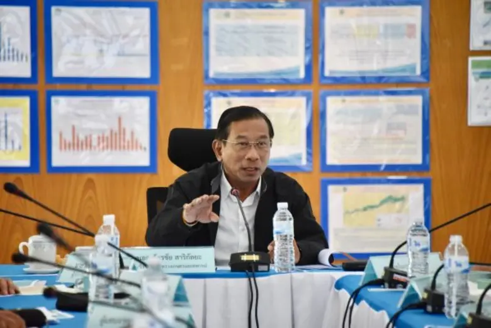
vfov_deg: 4.6
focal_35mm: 300
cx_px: 246
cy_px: 164
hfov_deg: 6.9
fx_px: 4091
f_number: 5.6
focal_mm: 300
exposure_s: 1/100
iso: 5000
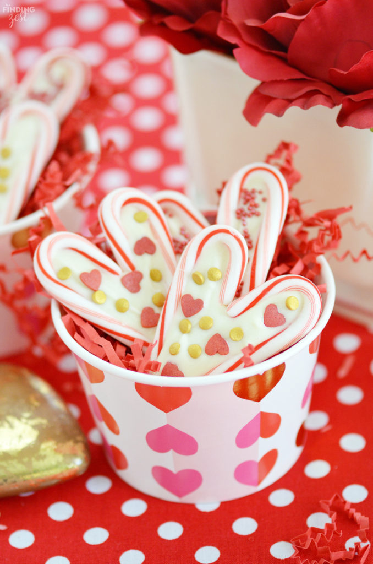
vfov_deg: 13.1
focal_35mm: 158
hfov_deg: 8.7
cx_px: 186
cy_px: 282
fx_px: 2459
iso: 800
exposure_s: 1/250
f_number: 4
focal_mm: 105
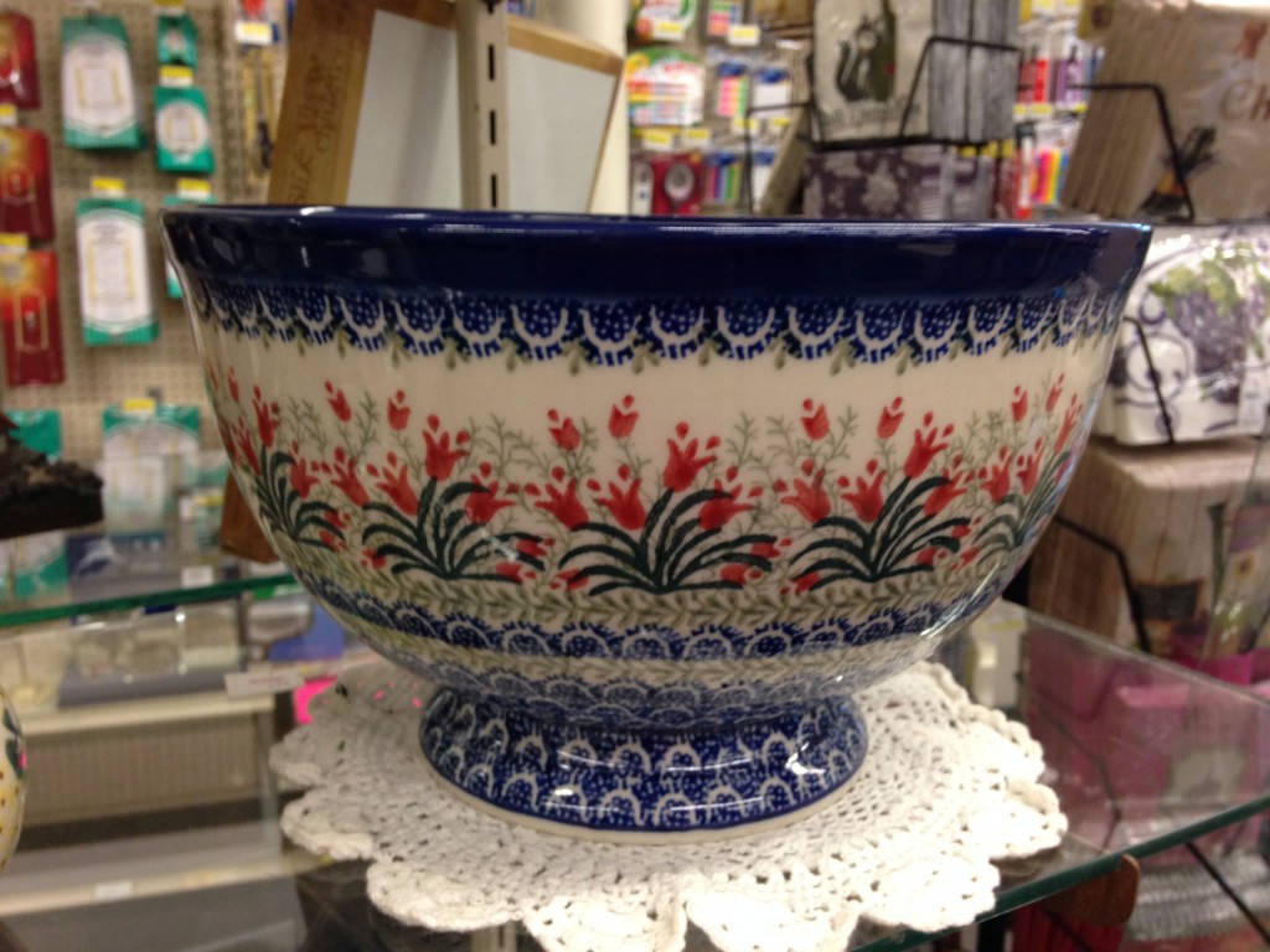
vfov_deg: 42.9
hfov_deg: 55.4
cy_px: 476
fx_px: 1211
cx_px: 635
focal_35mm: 33
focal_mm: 4.12
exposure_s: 1/20
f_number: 2.4
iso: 125
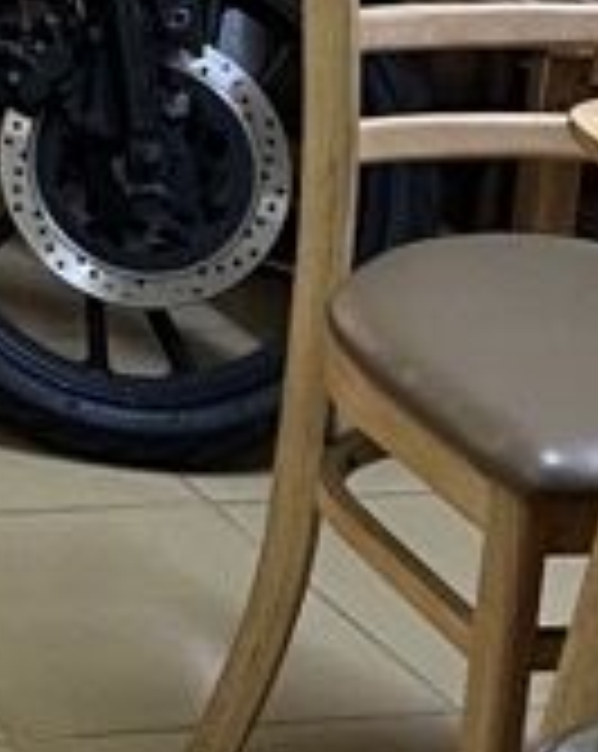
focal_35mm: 156
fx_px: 3461
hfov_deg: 8.8
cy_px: -365
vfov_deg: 11.9
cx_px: -899
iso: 160
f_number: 1.5
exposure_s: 1/50
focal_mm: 5.7
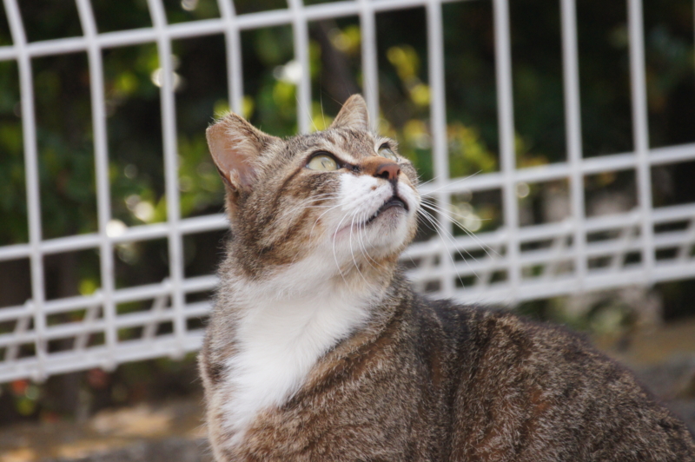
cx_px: 348
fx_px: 8680
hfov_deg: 4.6
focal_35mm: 450
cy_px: 231
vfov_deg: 3.0
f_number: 5.6
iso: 1600
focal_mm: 300
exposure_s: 1/2000
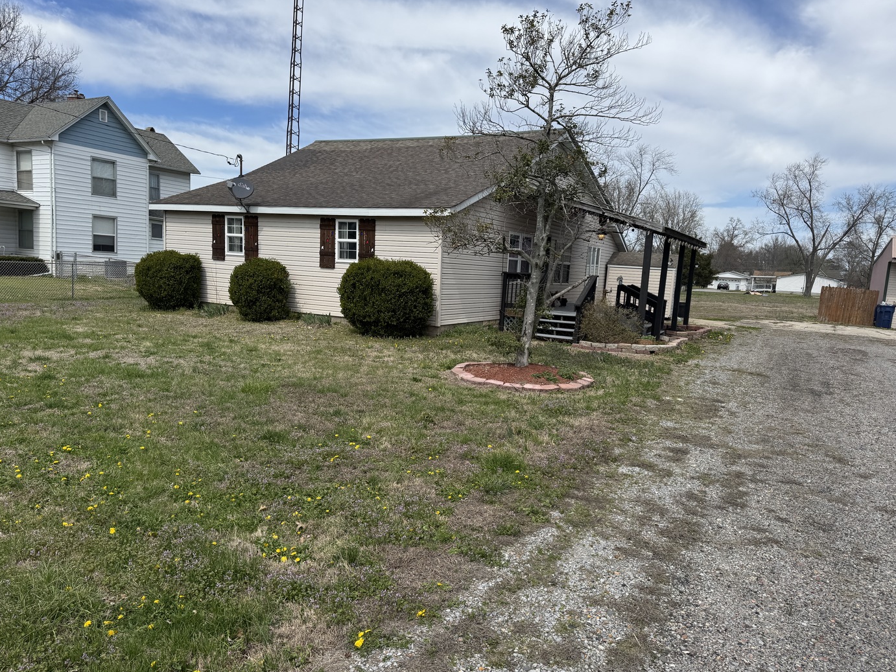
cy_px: 348
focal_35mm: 25
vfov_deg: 54.9
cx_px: 430
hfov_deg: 69.4
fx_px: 647
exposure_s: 1/4310
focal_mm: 6.76
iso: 80
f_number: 1.78
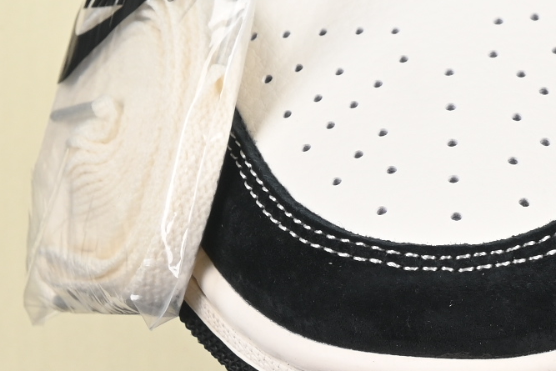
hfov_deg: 6.5
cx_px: 689
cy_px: -37
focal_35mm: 313
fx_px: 4835
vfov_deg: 4.4
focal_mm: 50
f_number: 6.3
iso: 160
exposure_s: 1/80
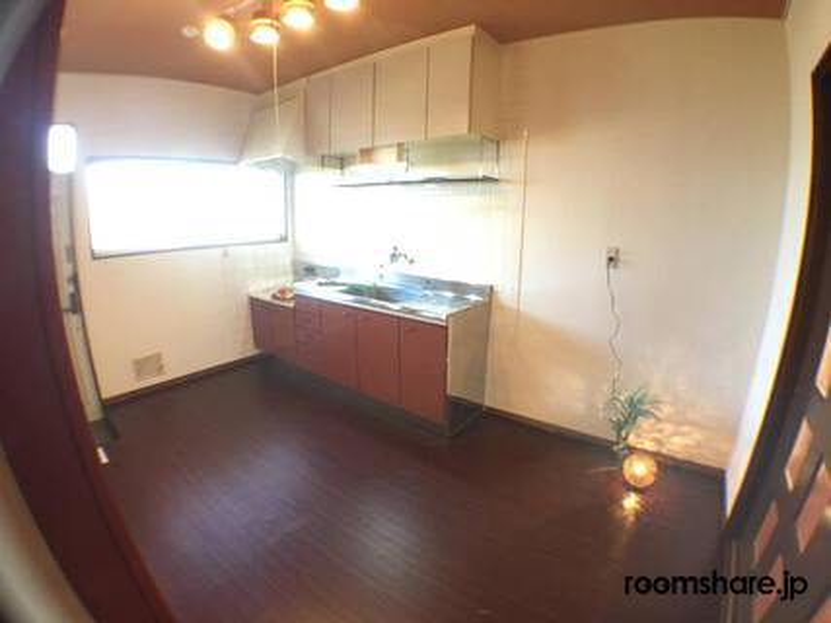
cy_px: 312
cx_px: 416
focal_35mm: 29
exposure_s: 1/30
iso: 200
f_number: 2.2
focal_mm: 4.15
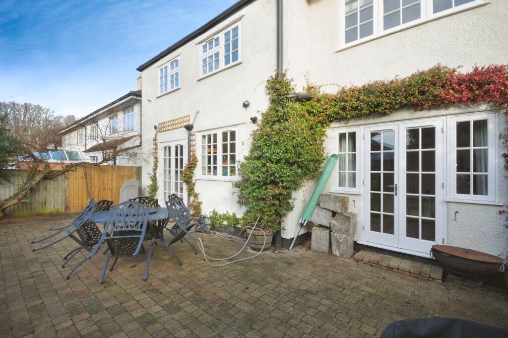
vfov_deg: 77.2
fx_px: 211
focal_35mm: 15
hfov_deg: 100.4
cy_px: 169
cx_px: 254
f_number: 7.1
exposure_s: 1/200
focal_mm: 10
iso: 200
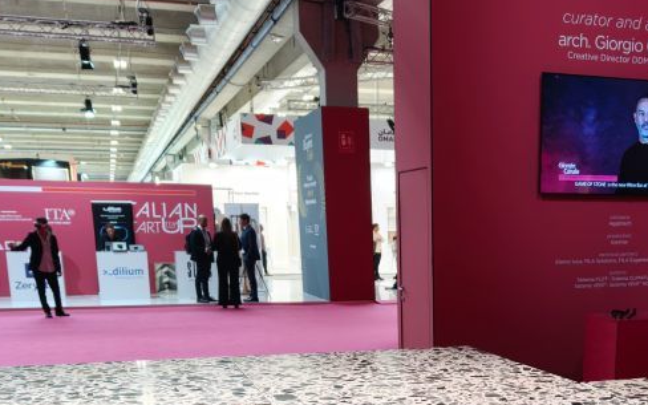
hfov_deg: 39.3
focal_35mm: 50
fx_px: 883
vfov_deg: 24.3
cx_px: 482
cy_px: 434
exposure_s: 1/100
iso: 500
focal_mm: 8.67
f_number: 1.8
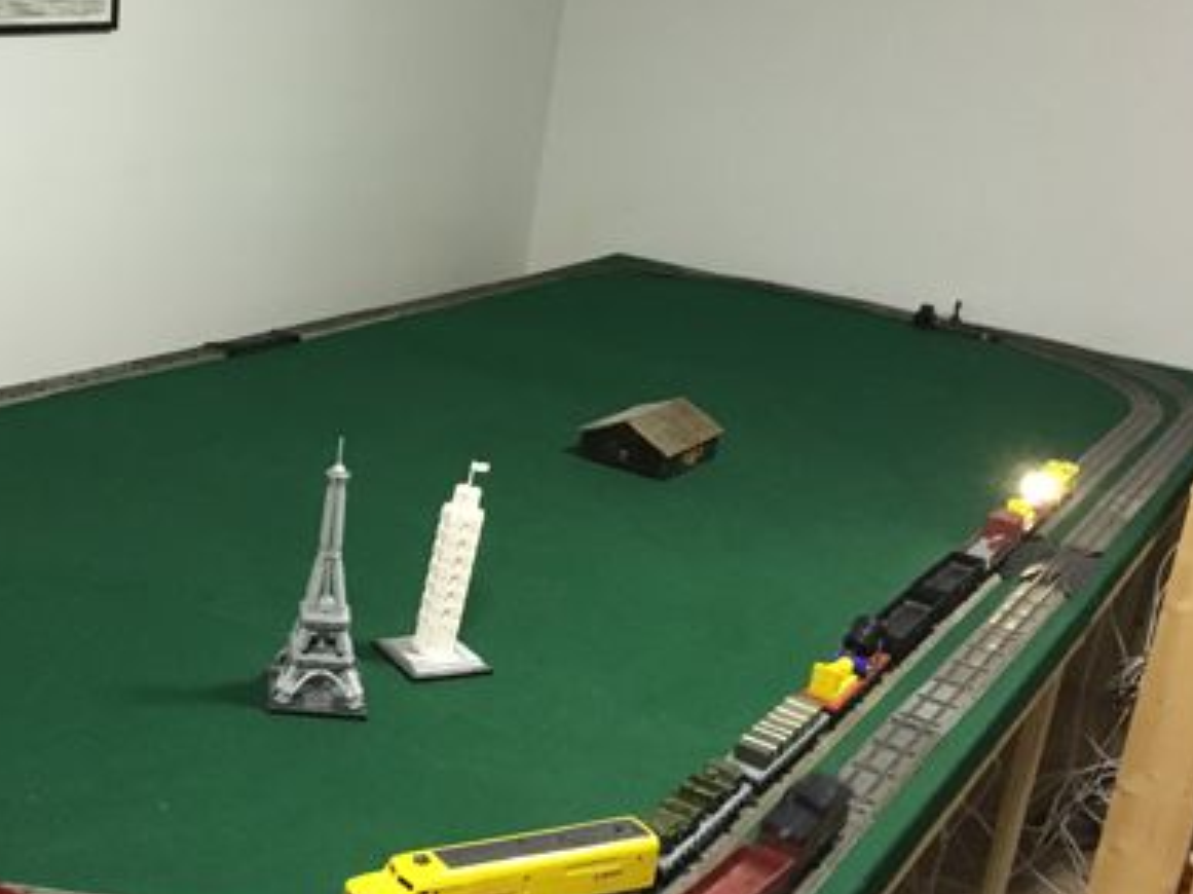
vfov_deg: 32.2
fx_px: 1550
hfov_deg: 40.8
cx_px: 284
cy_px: 432
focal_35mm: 45
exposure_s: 1/15
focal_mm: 4.15
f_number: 2.2
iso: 250
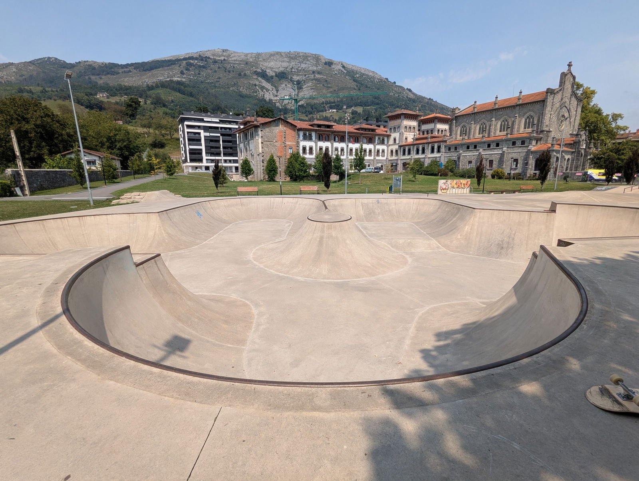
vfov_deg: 78.2
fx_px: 296
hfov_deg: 94.4
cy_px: 240
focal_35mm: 16
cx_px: 320
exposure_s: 1/1859
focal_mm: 2.35
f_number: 2.2
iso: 58
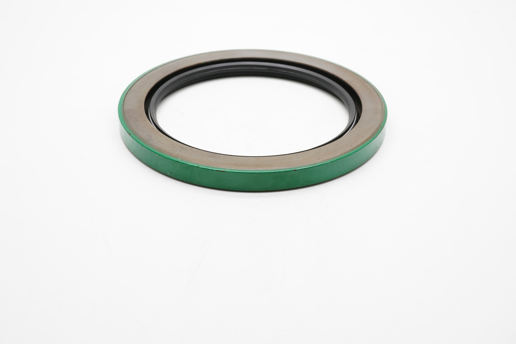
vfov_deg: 28.1
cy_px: 172
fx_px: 688
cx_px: 258
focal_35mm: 48
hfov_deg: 41.1
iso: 800
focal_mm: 32
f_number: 11
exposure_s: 1/60
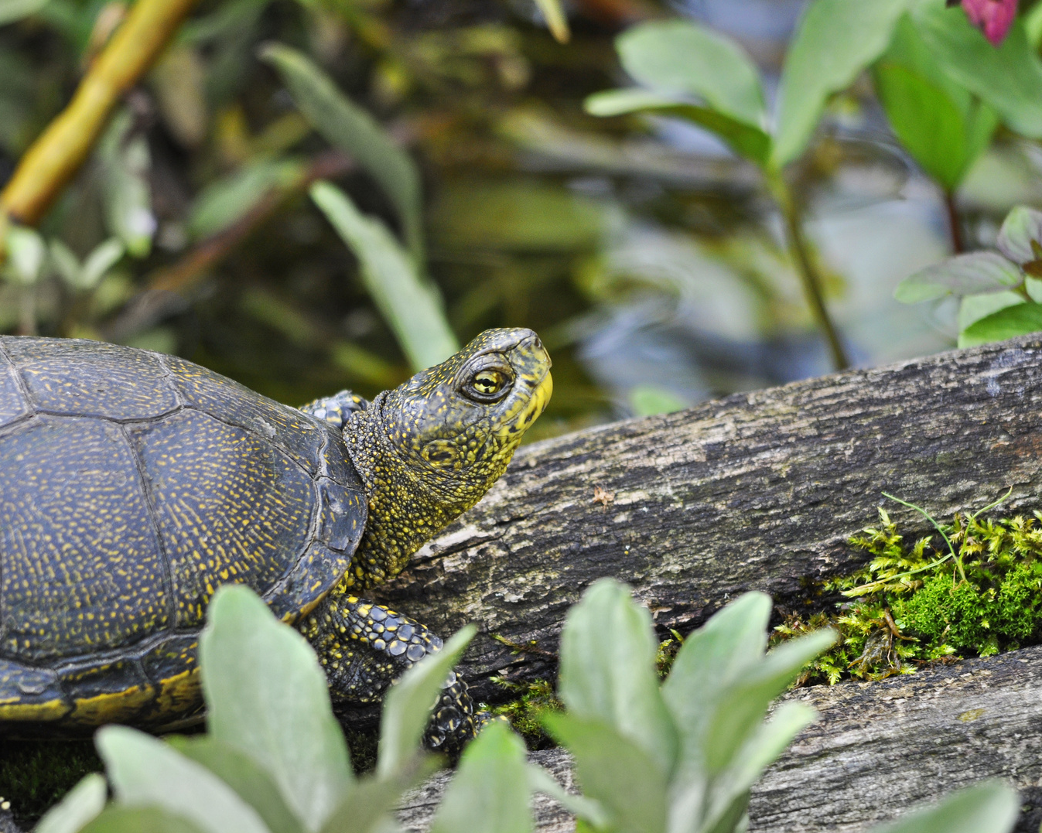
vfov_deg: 1.8
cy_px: 417
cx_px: 449
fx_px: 26177
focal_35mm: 849
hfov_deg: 2.3
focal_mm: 500
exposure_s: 1/400
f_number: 6.3
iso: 400
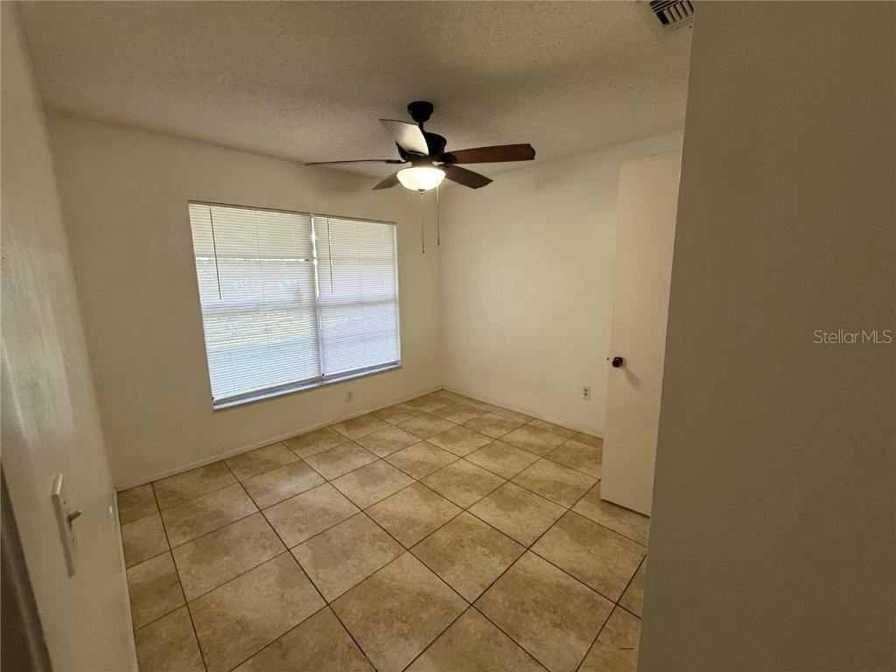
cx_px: 448
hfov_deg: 102.1
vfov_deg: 85.7
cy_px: 336
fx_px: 362
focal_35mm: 14
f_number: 2.2
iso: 250
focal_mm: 2.22
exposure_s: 1/120
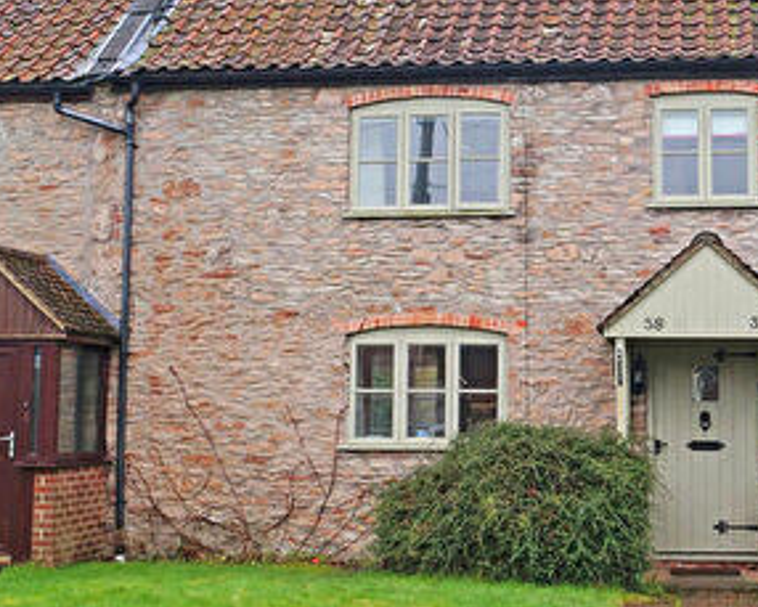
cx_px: 559
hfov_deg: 30.0
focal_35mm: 62
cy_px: 208
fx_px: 1391
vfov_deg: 24.5
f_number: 5
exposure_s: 1/60
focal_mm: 18
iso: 100
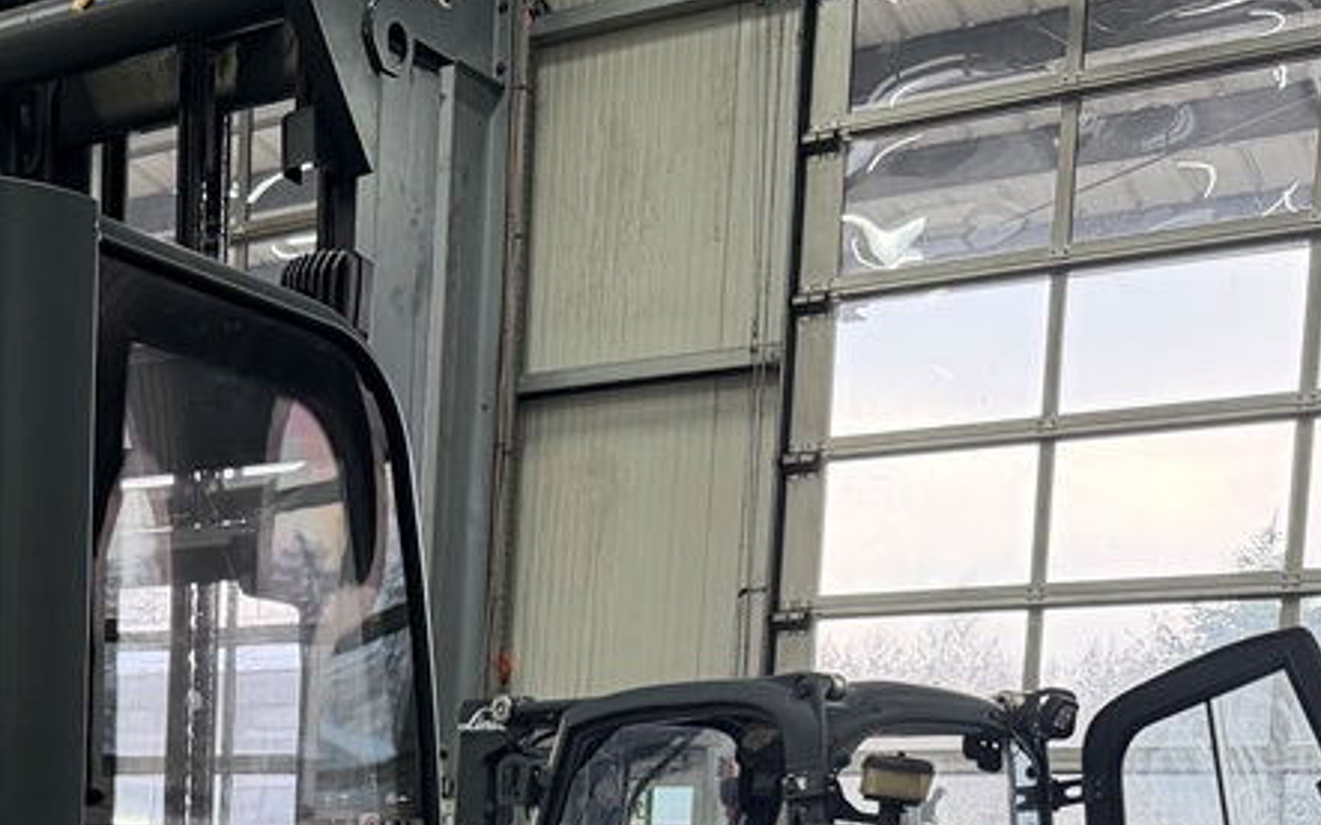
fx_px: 2124
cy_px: 1082
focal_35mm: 59
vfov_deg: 20.1
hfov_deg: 32.7
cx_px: 117
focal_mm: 6.76
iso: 320
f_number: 1.78
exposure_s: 1/100
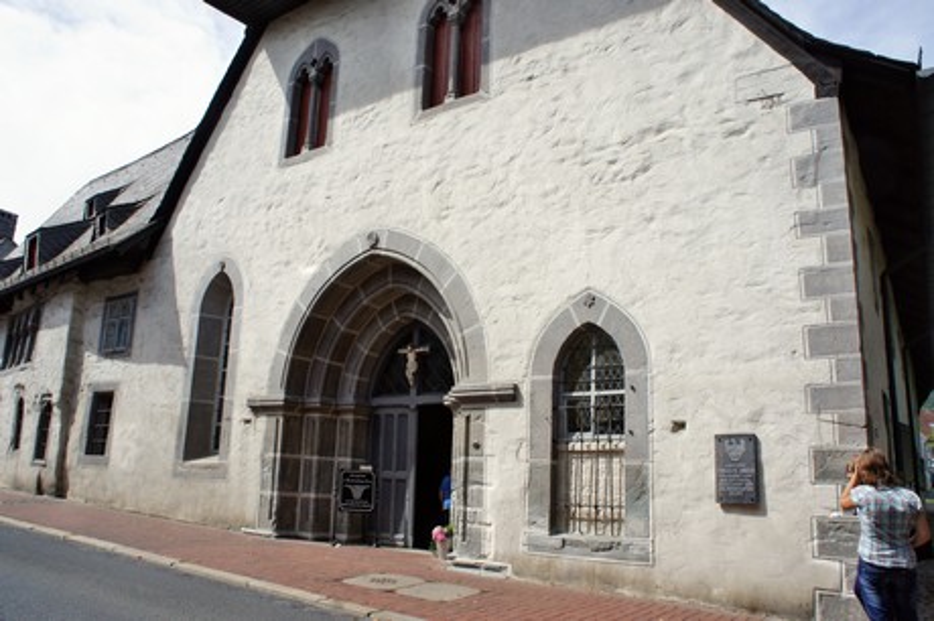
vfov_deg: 47.9
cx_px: 467
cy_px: 310
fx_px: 700
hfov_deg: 67.4
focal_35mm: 27
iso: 200
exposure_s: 1/250
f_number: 11
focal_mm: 18
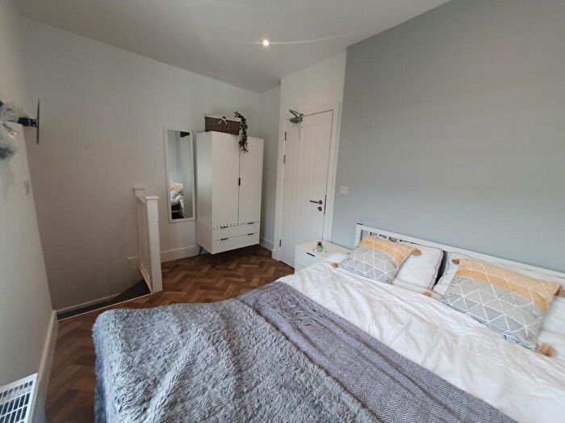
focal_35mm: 13
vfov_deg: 89.9
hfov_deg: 106.2
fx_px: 212
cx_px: 282
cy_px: 212
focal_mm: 1.8
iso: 50
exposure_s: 1/50
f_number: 2.2
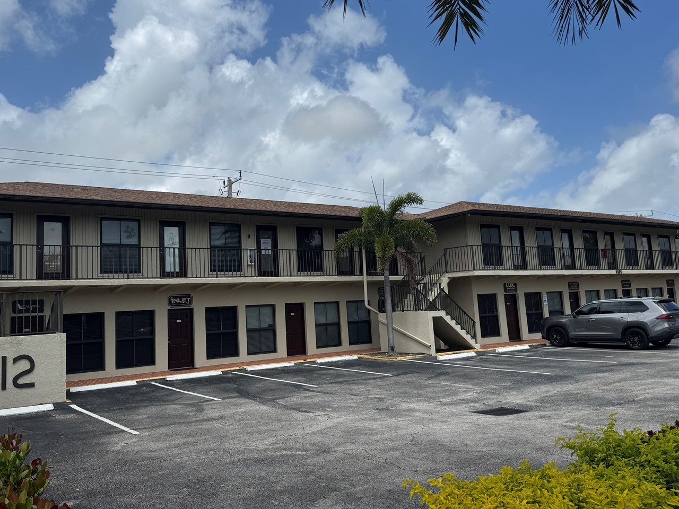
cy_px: 233
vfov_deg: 46.8
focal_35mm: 30
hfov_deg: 59.8
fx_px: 588
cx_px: 302
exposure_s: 1/7937
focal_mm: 6.76
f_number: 1.78
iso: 80
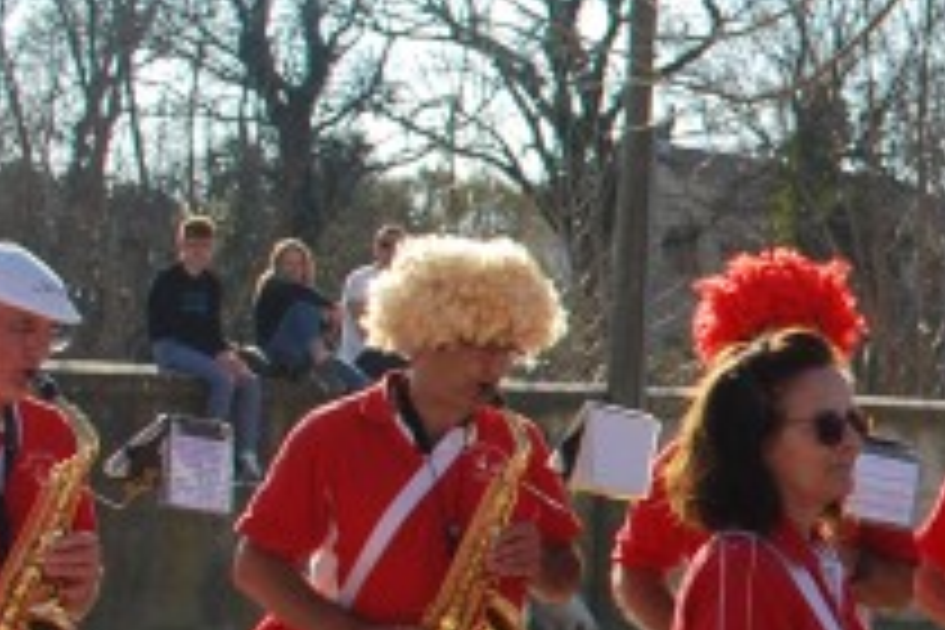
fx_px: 3307
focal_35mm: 126
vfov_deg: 10.9
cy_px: 371
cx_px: 1652
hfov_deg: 14.5
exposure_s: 1/200
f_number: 7.1
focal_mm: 22
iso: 100
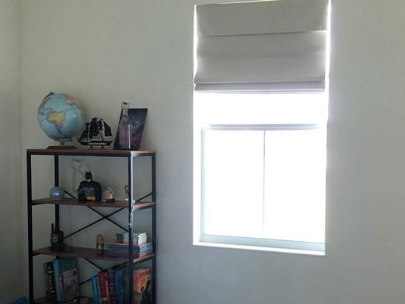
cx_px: 222
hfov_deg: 34.9
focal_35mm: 55
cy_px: 196
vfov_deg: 26.5
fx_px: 644
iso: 40
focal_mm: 3.99
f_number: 1.8
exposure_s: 1/15
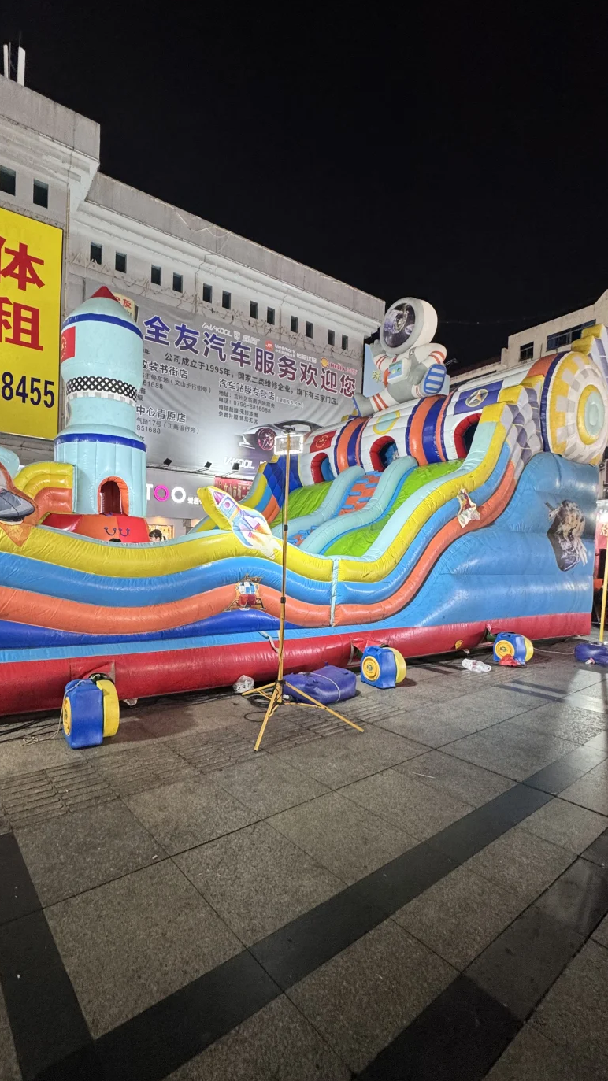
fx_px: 459
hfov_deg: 65.6
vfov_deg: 99.3
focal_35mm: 16
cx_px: 212
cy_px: 561
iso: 250
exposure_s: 1/50
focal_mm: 2.22
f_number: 2.2
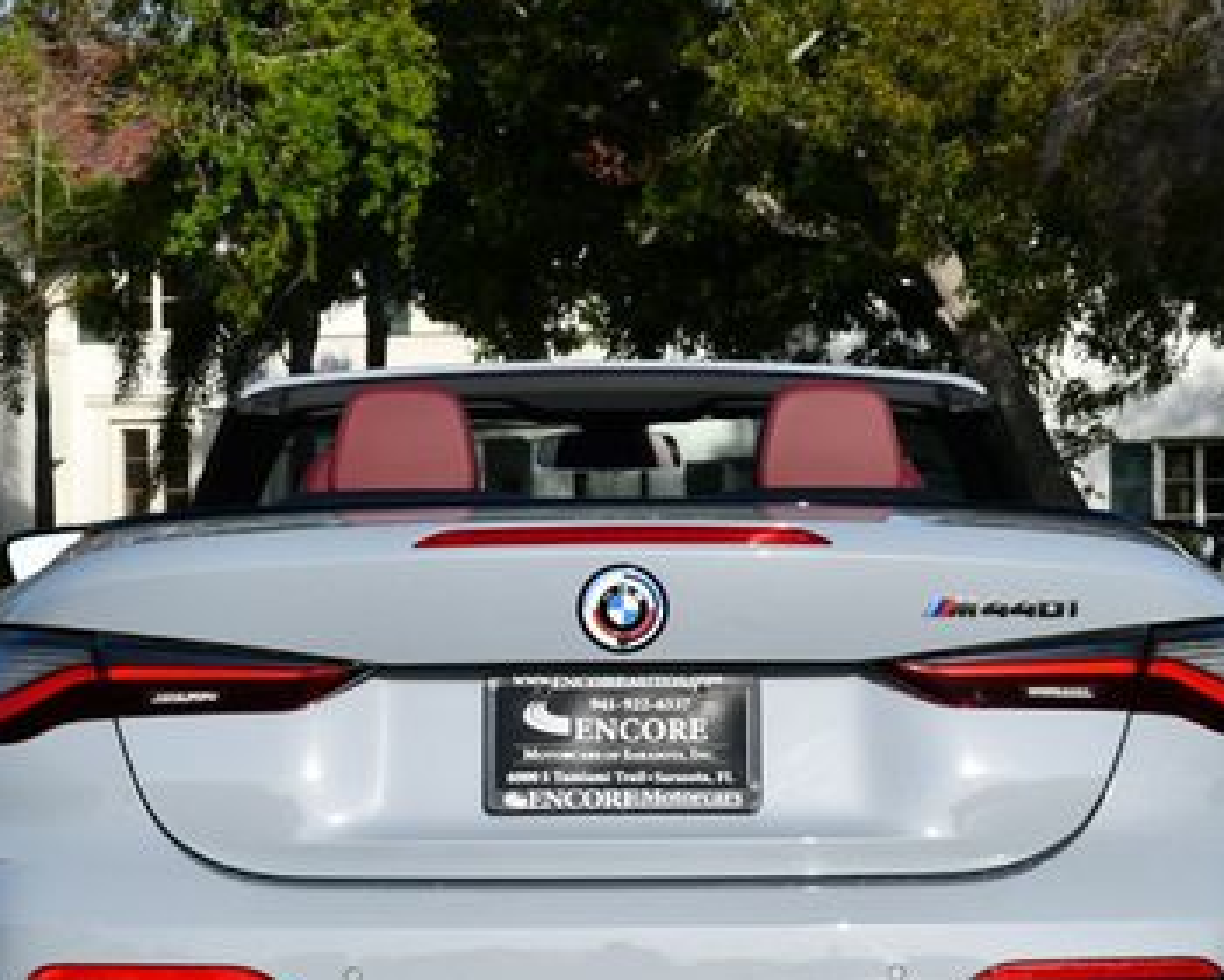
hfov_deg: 14.8
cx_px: 586
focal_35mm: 130
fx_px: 4711
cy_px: 708
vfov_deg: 11.9
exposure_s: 1/320
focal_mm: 38
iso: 100
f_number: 9
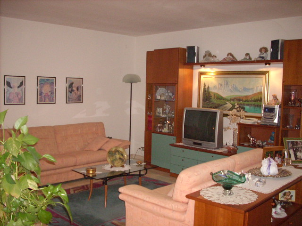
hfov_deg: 50.1
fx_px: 323
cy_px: 113
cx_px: 151
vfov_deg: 38.7
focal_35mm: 37
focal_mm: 6.2
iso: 400
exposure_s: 1/60
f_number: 2.8
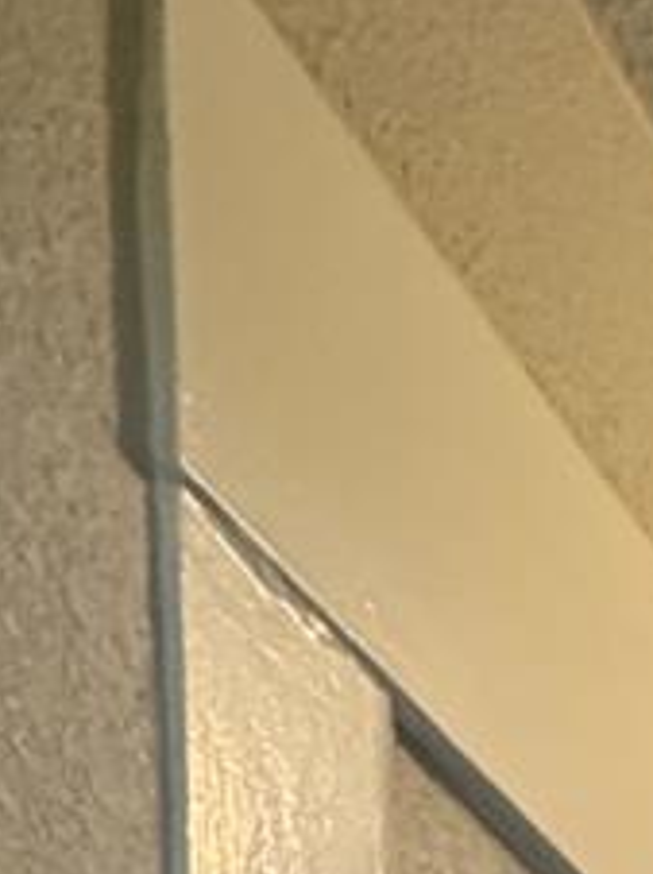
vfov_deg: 13.7
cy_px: 2204
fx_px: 2344
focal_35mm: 93
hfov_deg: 11.3
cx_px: 1833
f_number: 2.2
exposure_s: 1/60
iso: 250
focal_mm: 2.22
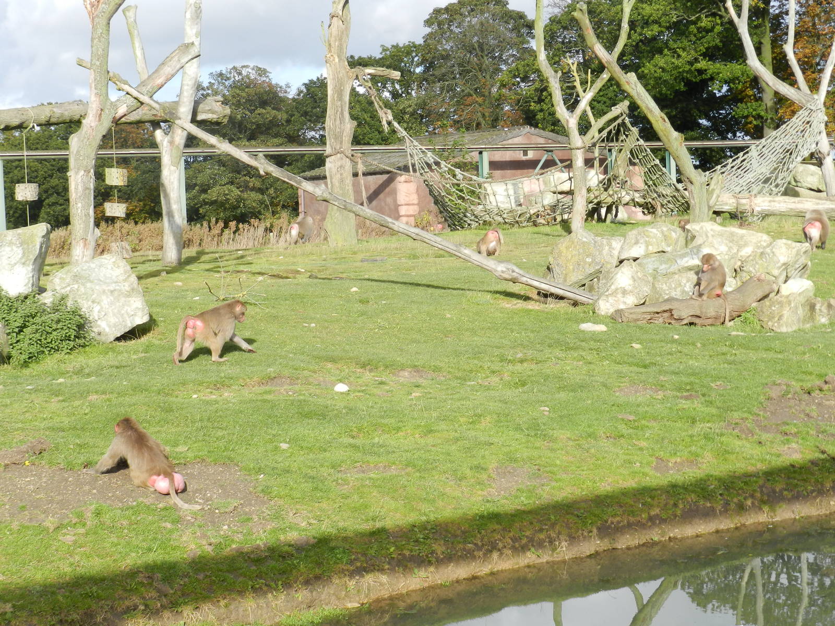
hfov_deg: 28.6
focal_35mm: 68
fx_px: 1640
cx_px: 418
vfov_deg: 21.6
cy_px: 313
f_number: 4.7
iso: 160
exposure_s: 1/400
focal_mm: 12.1
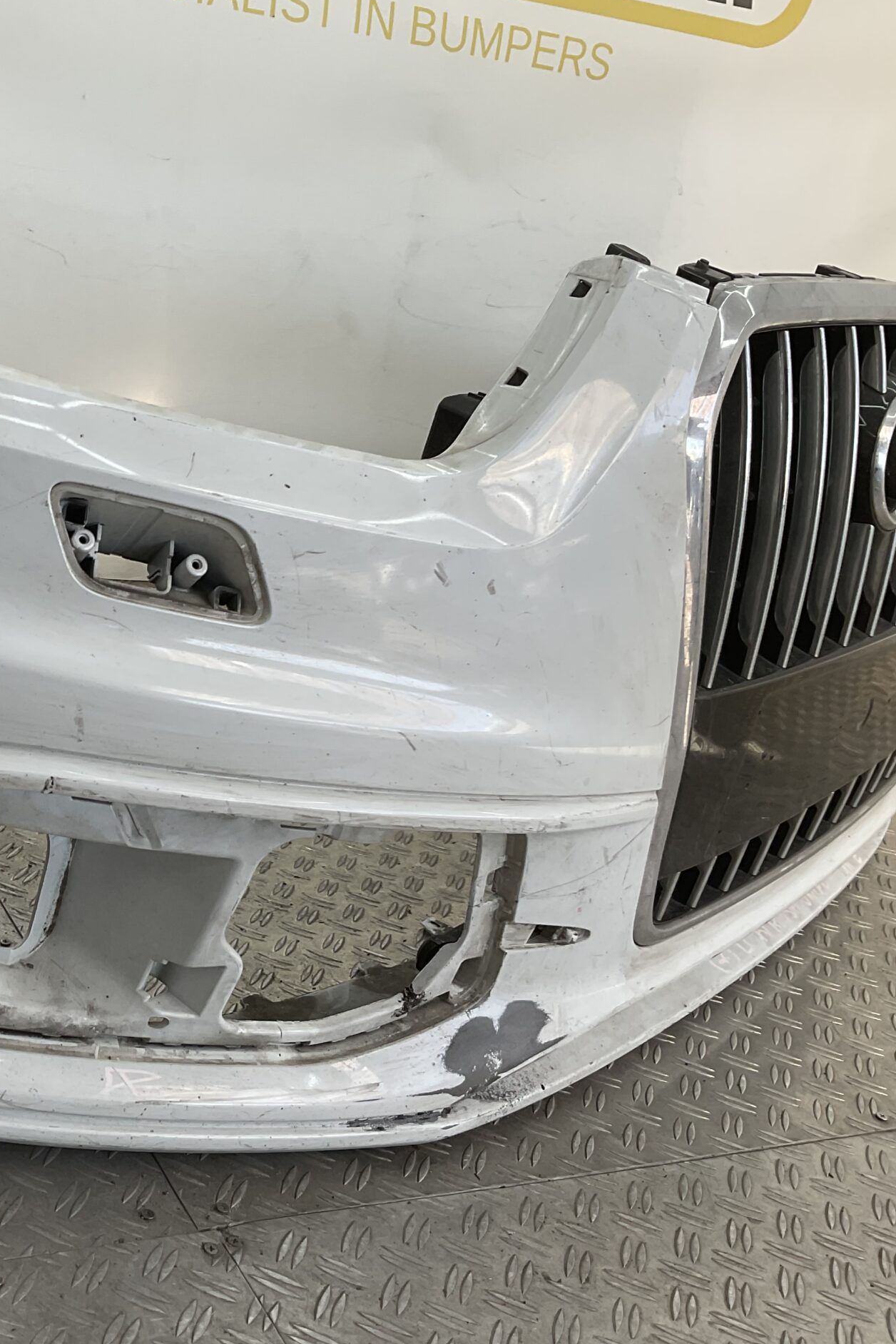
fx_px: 1530
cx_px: 86
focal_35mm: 41
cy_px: 670
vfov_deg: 47.4
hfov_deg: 31.1
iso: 16
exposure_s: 1/190
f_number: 1.8
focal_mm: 3
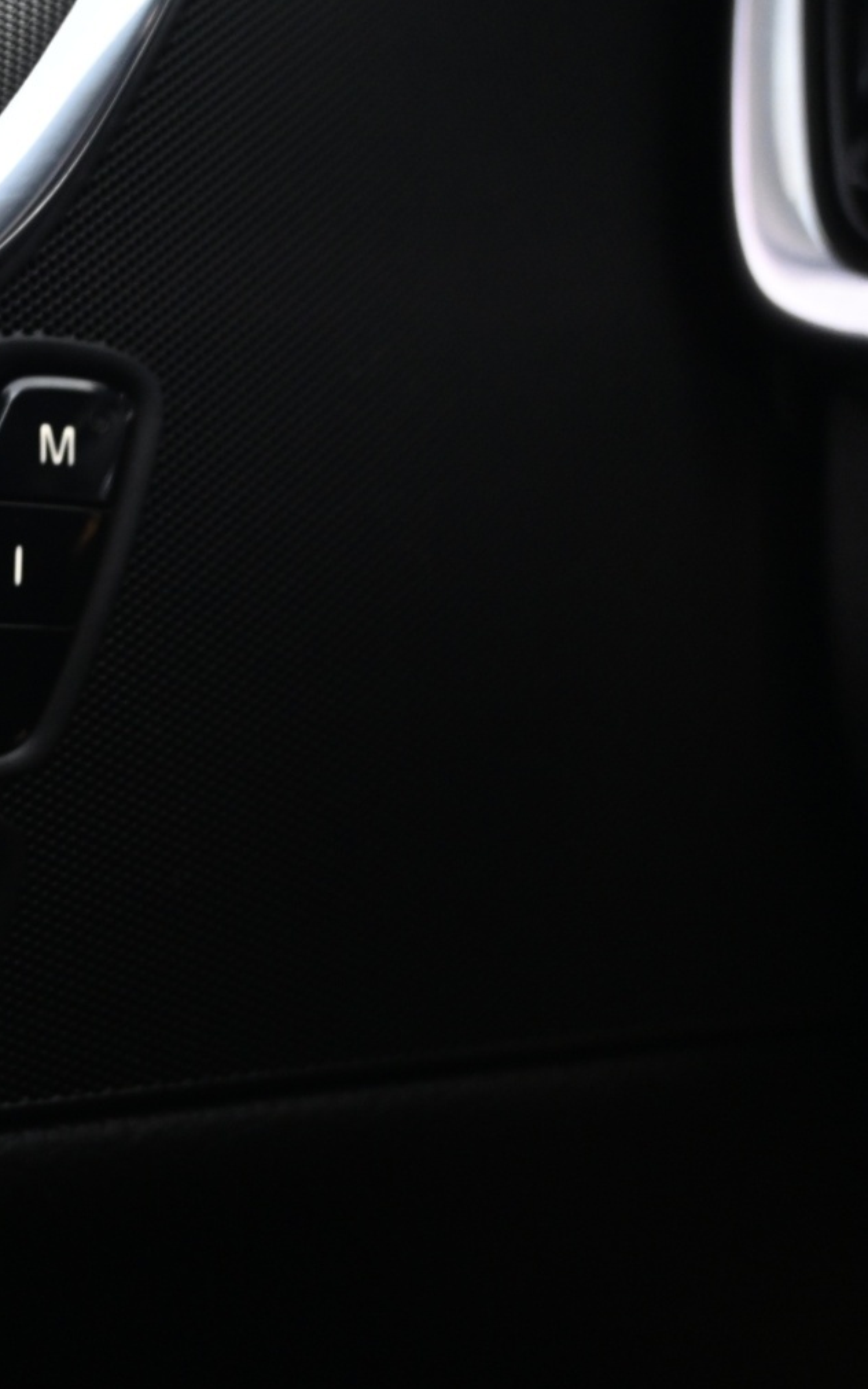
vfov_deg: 40.1
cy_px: 675
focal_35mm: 50
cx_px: -25
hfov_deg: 24.4
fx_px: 1901
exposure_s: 1/6
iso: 1600
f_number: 3.8
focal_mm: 20.5
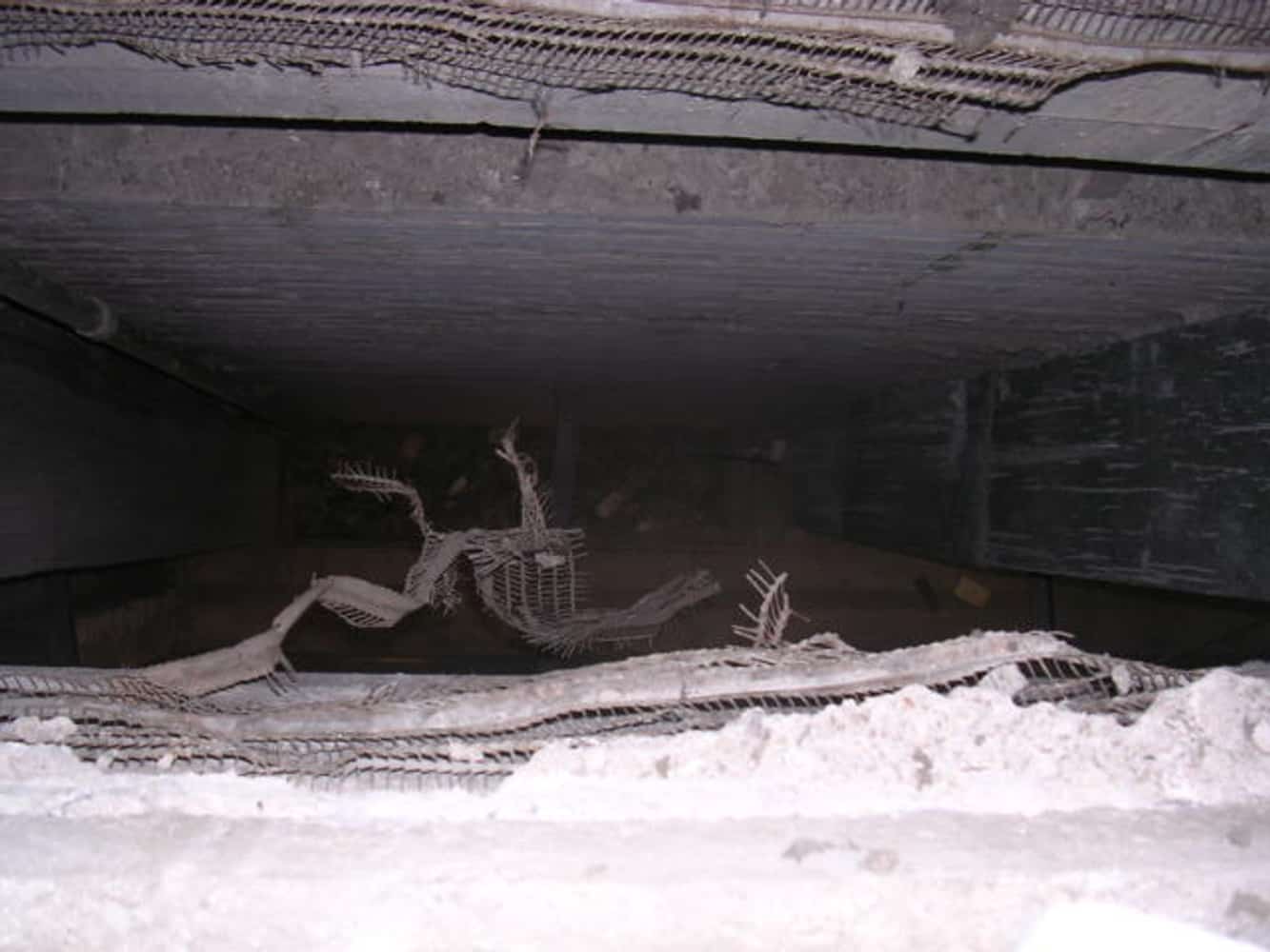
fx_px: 1394
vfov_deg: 37.7
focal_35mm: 38
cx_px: 635
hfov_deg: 49.0
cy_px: 476
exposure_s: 1/60.1
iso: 100
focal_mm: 5.8
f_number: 2.8
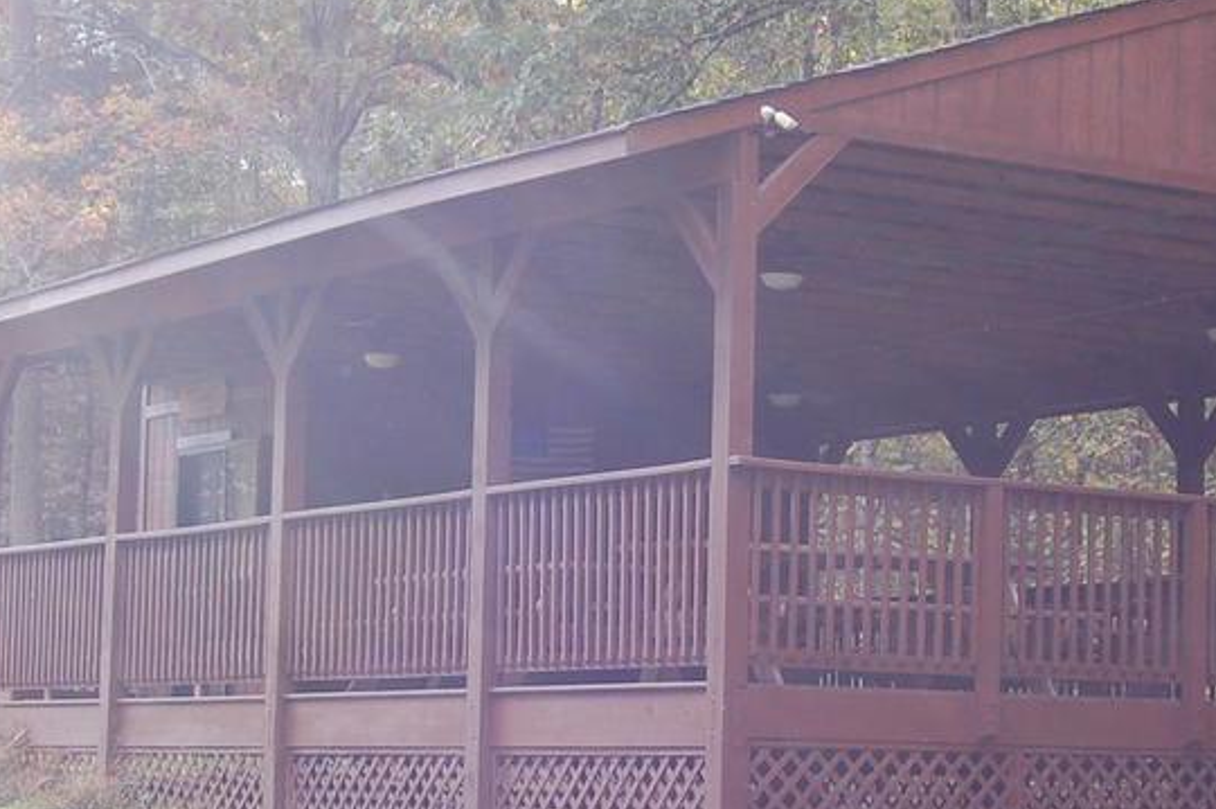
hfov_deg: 21.2
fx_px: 3240
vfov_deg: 14.2
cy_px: 490
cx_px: 730
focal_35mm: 96
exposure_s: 1/125
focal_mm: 24
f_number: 5.6
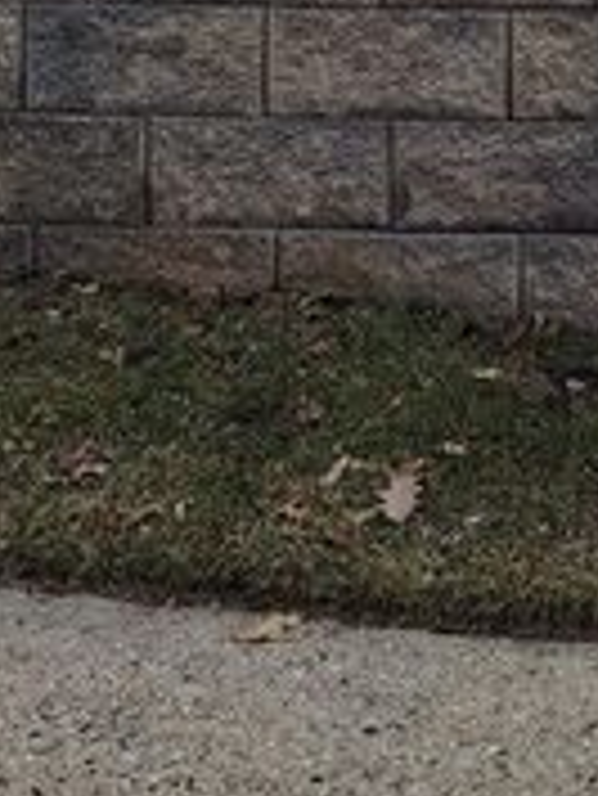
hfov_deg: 15.0
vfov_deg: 18.9
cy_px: -427
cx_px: 953
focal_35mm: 90
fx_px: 2071
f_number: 1.8
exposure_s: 1/120
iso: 303
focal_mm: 5.56
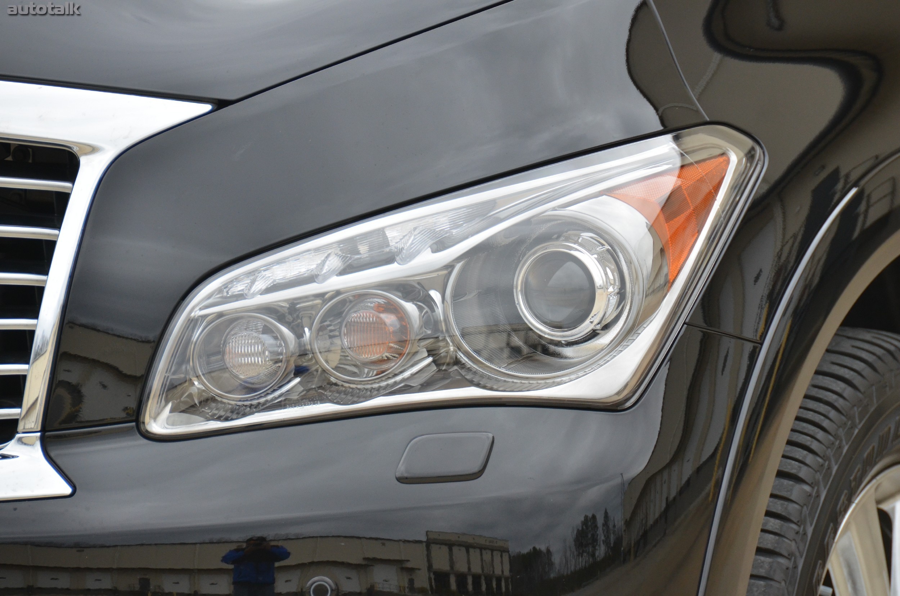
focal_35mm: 300
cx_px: 450
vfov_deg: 4.6
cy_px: 298
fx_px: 7485
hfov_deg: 6.9
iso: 800
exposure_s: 1/640
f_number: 5.6
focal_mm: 200
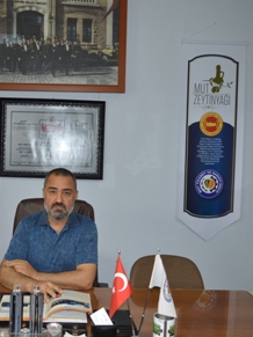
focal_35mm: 40
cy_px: 166
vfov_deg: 46.8
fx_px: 390
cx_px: 73
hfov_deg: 35.4
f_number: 3.5
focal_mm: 18
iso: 640
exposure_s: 1/60
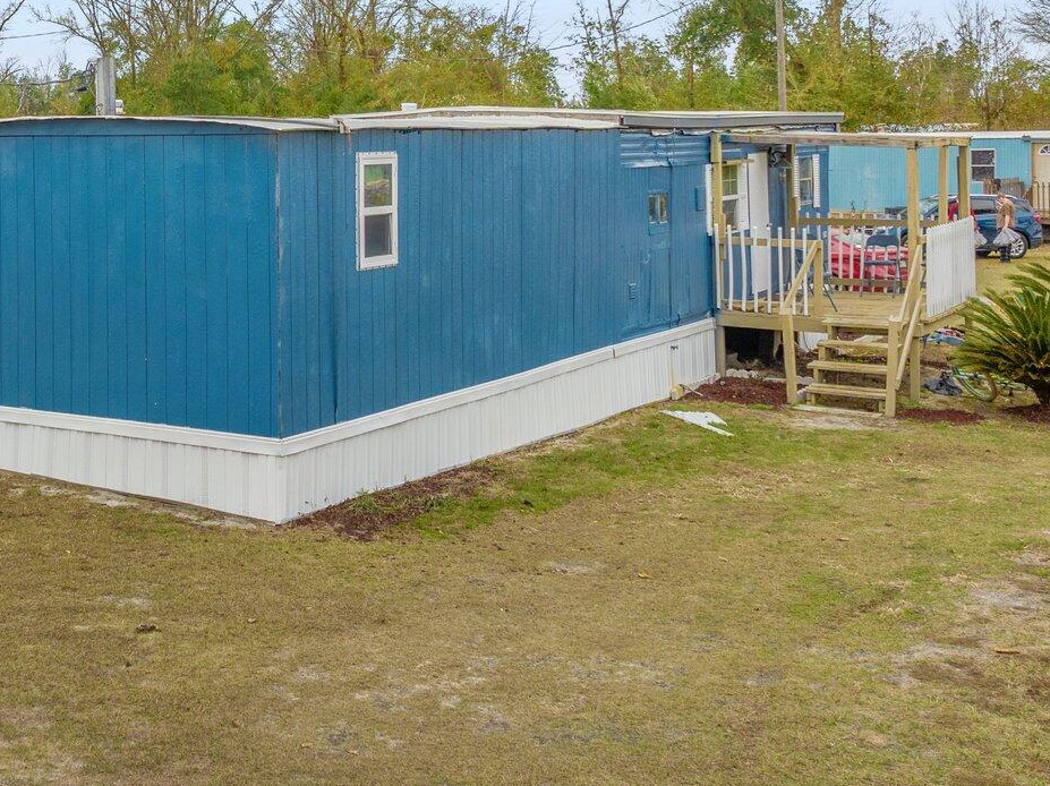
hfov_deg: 35.2
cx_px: 225
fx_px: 1607
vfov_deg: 26.8
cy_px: 127
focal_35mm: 53
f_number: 2.8
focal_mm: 12.29
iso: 100
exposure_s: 1/400
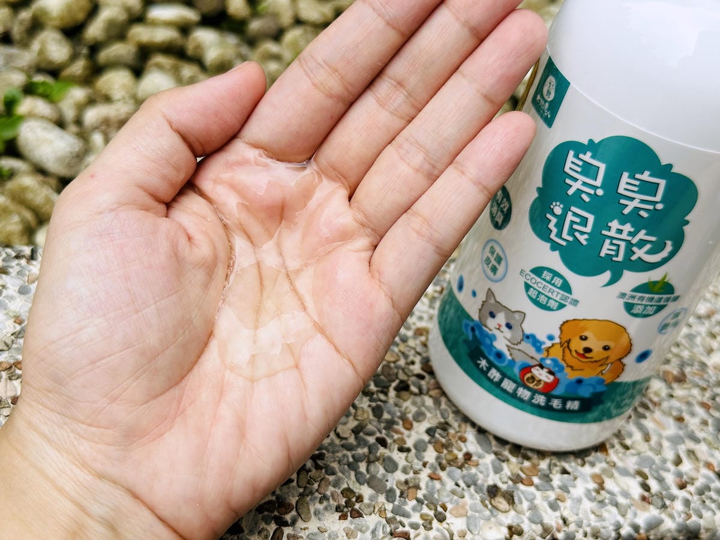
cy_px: 270
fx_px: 998
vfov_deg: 30.3
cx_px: 360
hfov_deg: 39.7
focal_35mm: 48
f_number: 1.78
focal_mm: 6.86
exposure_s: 1/121
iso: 64
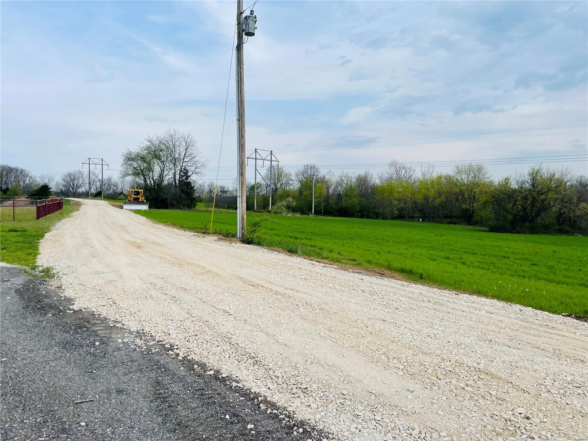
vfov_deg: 53.1
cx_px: 294
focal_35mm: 26
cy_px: 220
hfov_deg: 67.3
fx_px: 442
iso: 32
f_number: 1.6
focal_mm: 4.2
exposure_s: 1/3401
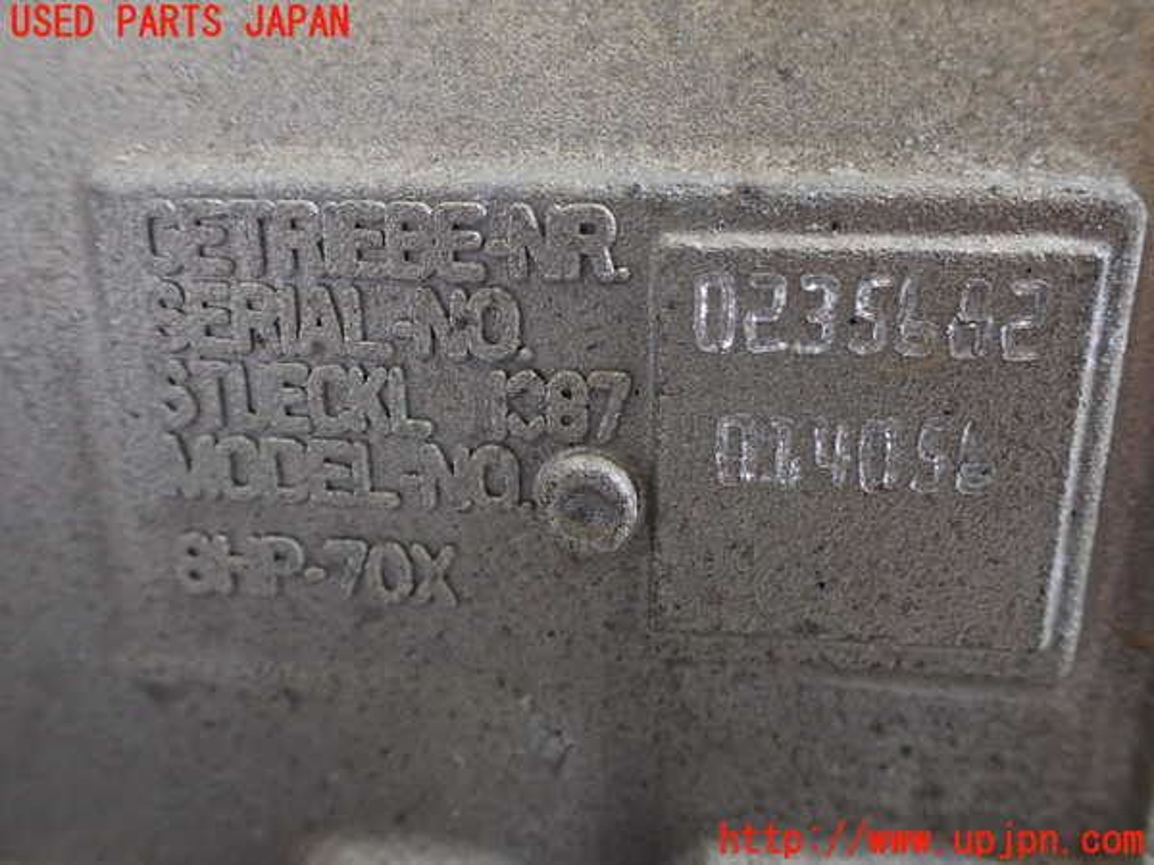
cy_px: 432
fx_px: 1000
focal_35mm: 30
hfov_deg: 60.0
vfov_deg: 46.8
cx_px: 577
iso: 500
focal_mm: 5.4
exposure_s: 1/125
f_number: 2.3
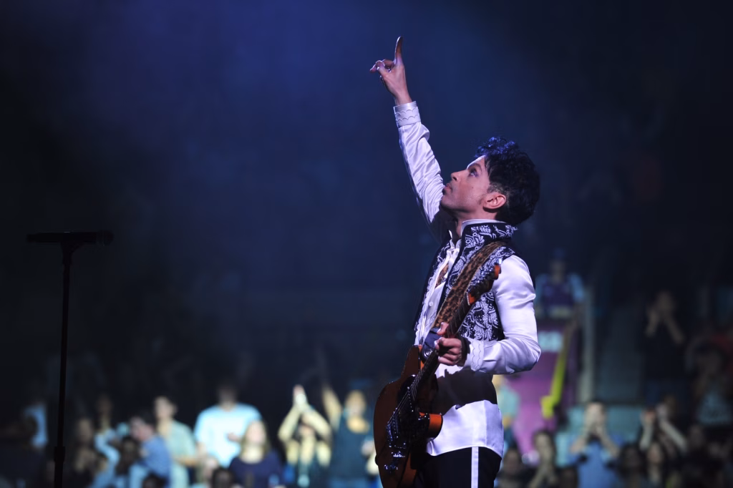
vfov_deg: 7.2
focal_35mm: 190
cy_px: 244
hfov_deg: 10.8
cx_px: 366
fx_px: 3867
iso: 1600
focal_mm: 190
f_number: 3.5
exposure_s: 1/200
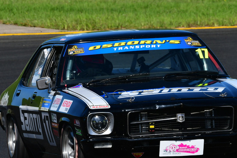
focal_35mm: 754
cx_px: 118
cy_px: 103
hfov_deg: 2.7
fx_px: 4966
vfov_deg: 1.8
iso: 400
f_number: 13
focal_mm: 350
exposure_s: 1/640
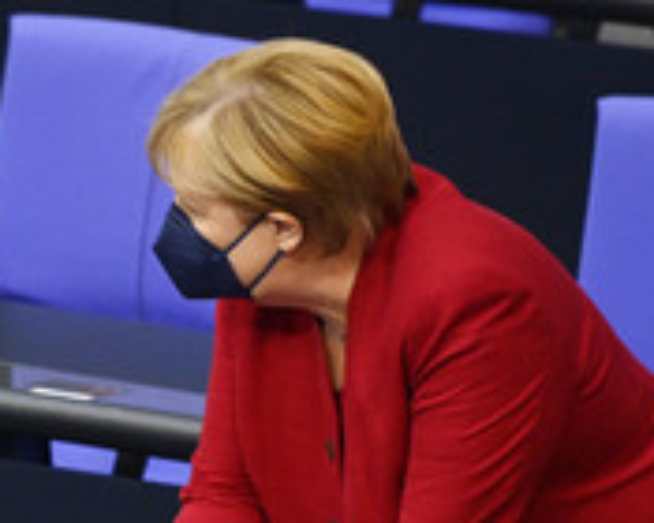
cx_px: -43
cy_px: 437
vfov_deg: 1.5
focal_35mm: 1065
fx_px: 20614
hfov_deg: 1.8
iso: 5000
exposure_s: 1/320
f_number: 5.6
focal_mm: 440
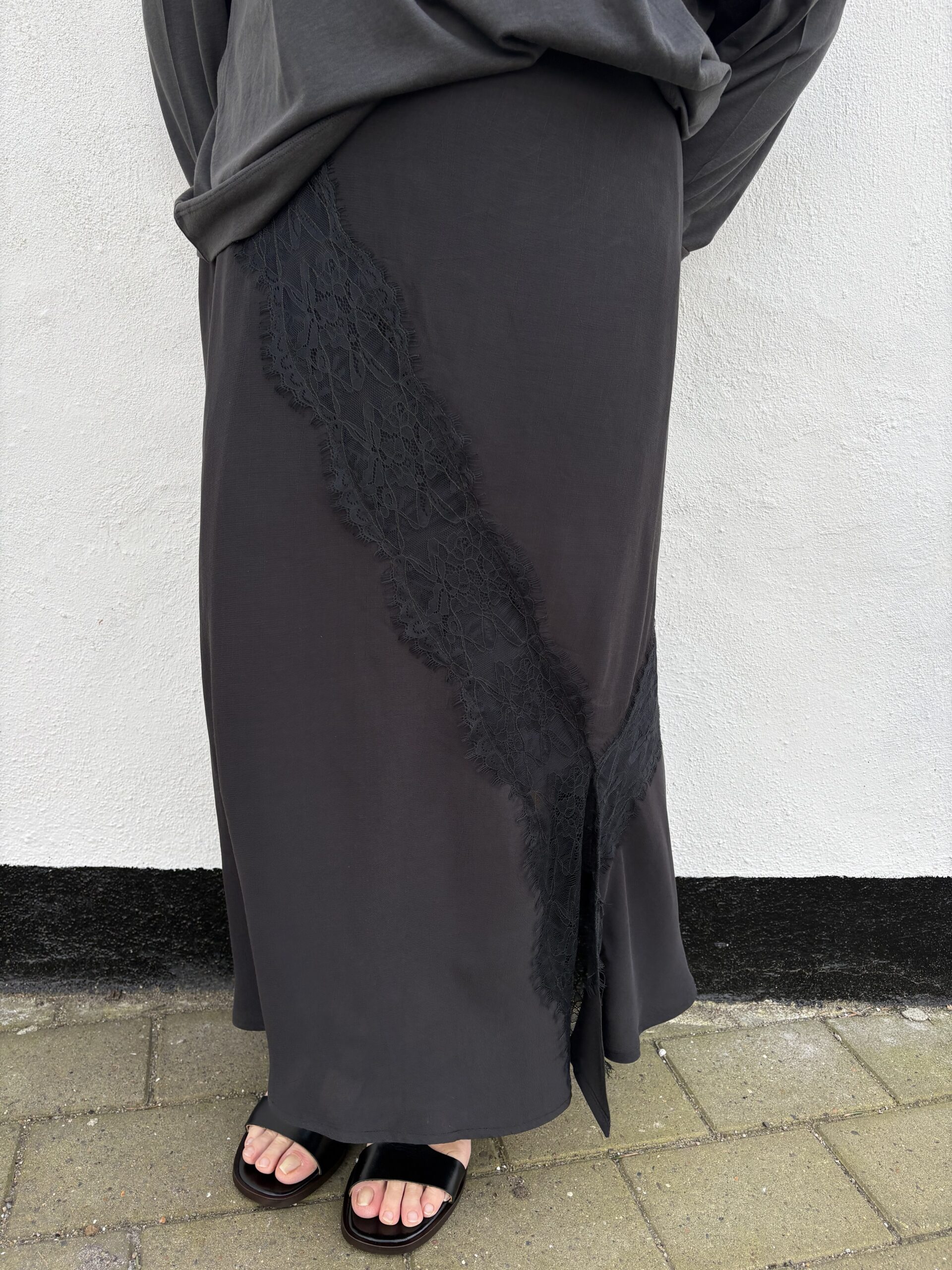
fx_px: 953
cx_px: 476
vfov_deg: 67.3
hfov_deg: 53.1
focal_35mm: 26
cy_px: 635
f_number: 1.6
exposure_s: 1/933
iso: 50
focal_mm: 5.96
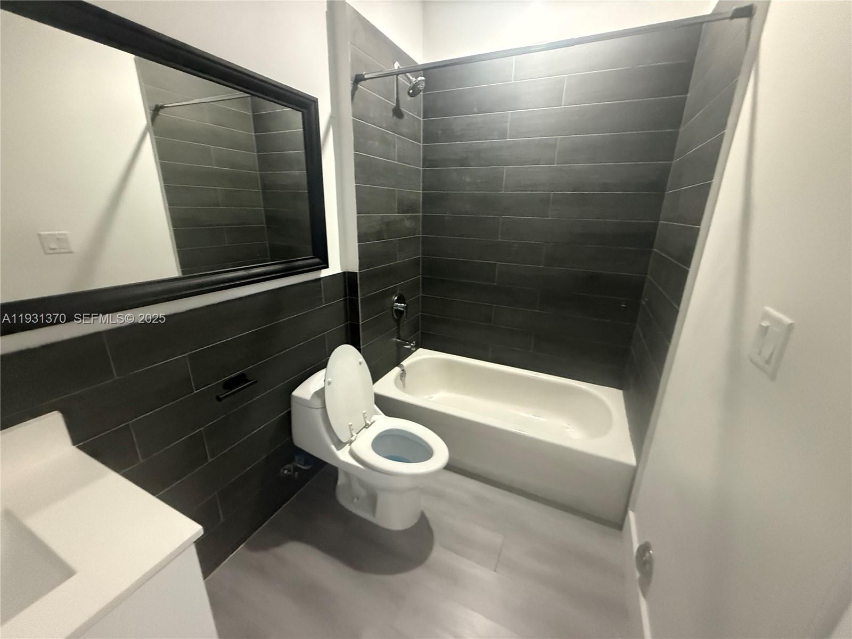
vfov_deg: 85.7
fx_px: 345
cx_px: 426
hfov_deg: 102.1
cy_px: 320
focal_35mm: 14
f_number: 2.2
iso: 1000
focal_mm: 2.22
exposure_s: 1/60
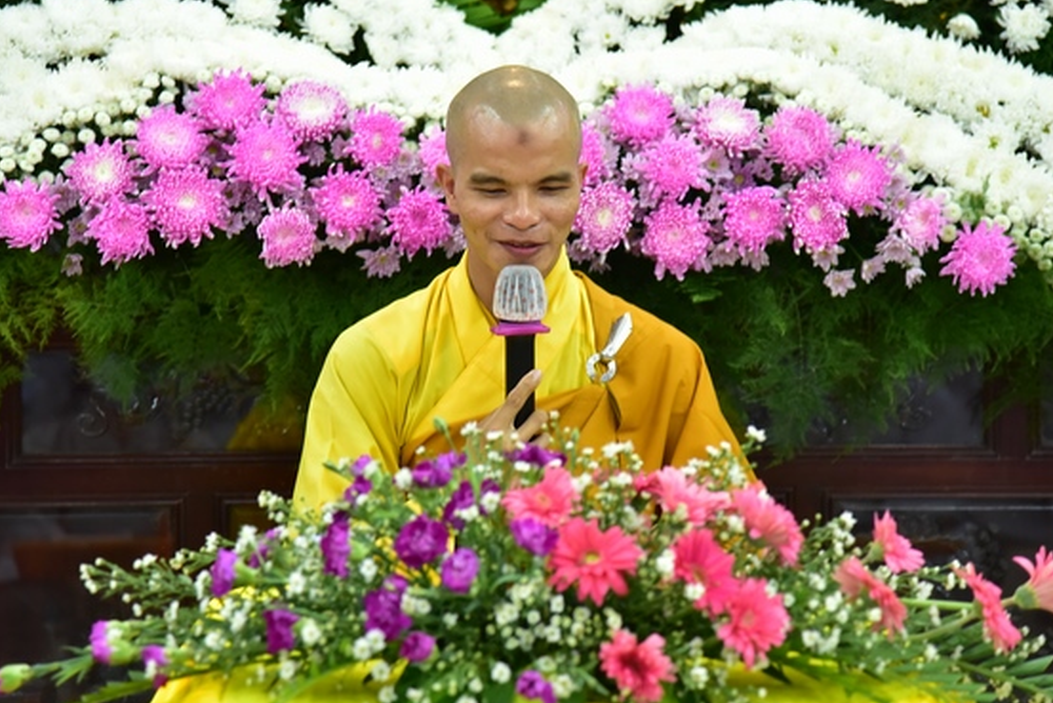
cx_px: 520
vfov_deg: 9.7
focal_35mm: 141
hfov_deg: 14.5
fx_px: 4125
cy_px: 303
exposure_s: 1/50
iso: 2500
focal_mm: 120
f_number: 4
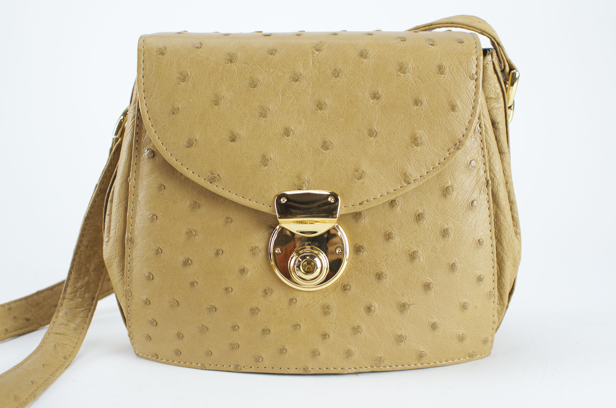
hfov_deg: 37.9
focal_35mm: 52
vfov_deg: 25.6
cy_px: 204
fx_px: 896
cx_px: 308
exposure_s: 1/125
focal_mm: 35
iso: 800
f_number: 4.5
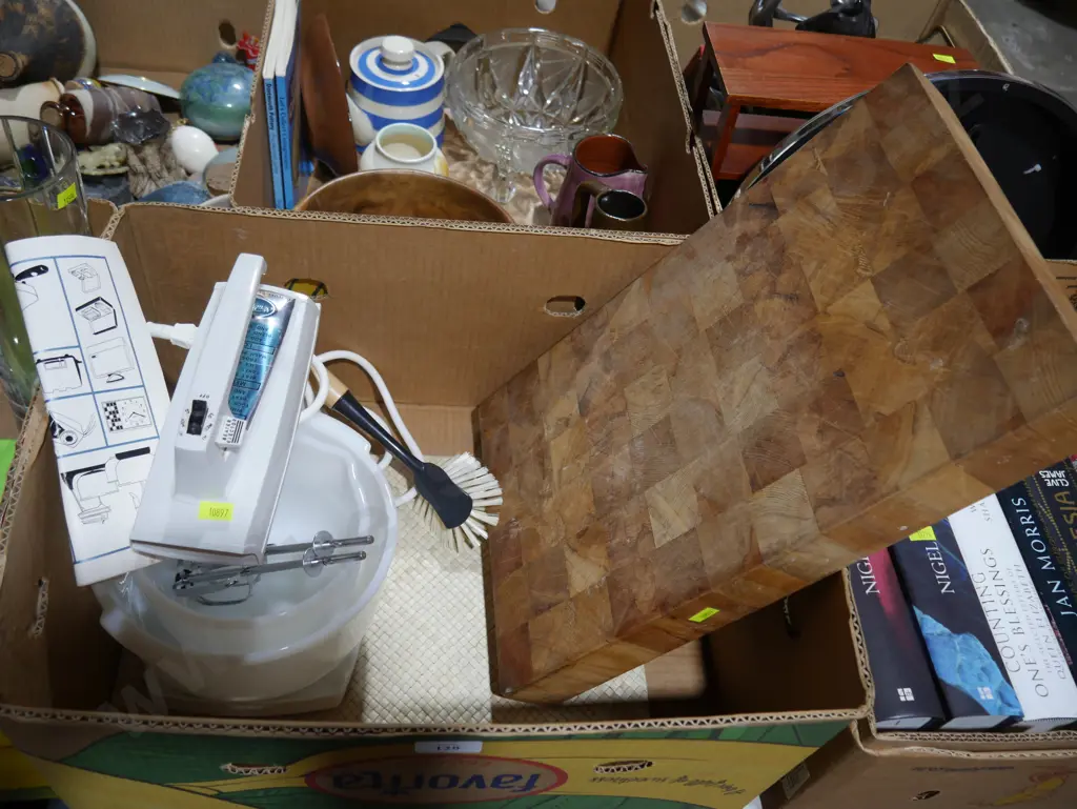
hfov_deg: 63.4
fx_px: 872
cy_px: 404
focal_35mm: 28
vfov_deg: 49.8
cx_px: 538
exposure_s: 1/80
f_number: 3.5
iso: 200
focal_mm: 14
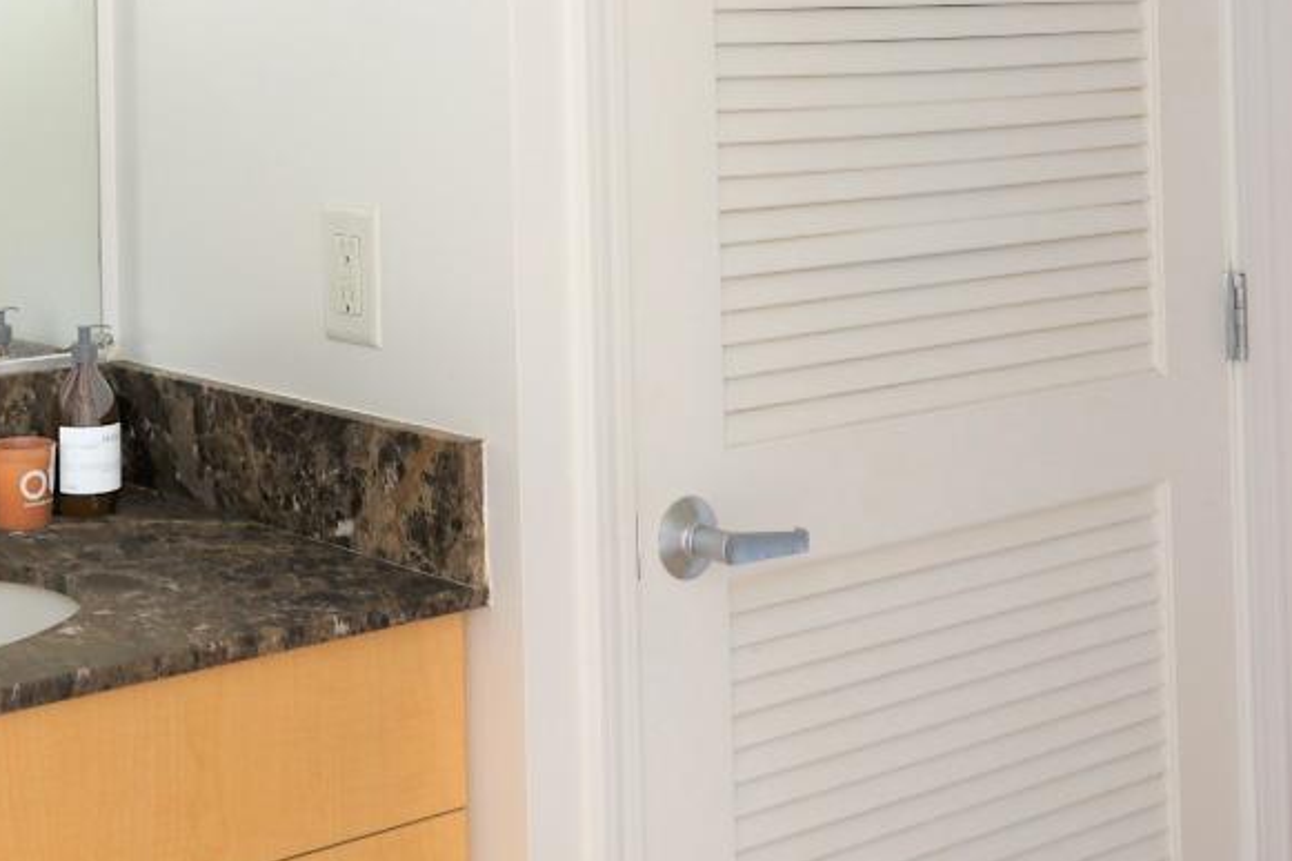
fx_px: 2224
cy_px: -38
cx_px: 254
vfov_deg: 21.0
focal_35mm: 62
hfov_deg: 31.5
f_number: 2.5
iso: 100
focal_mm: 8.8
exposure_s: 1/30
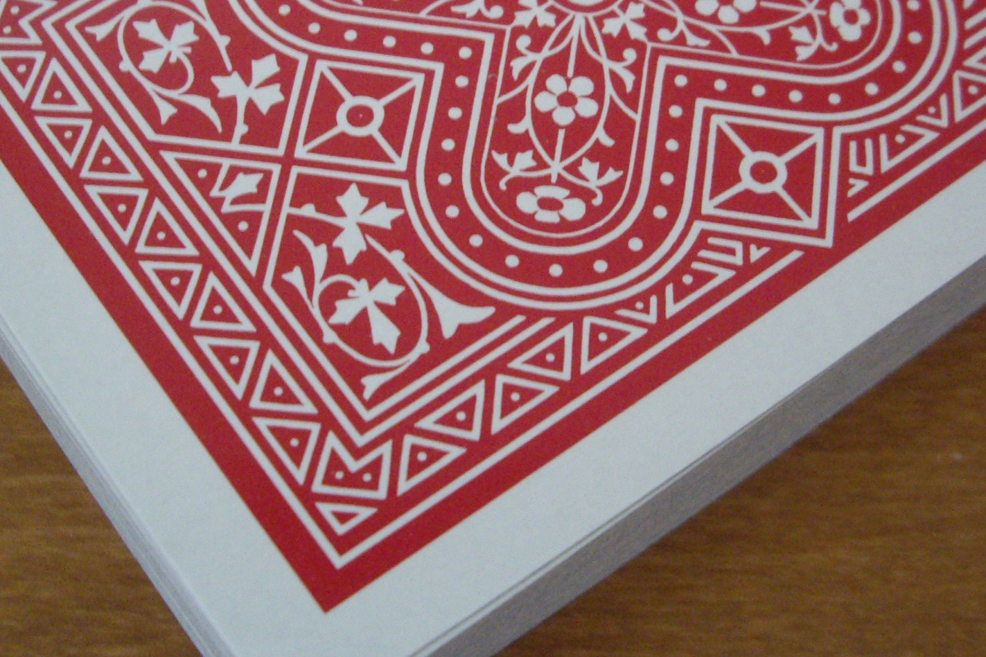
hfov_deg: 28.0
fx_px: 1972
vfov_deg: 18.8
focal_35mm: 72
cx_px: 597
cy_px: 142
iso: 400
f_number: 2.8
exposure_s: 1/20
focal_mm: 7.9
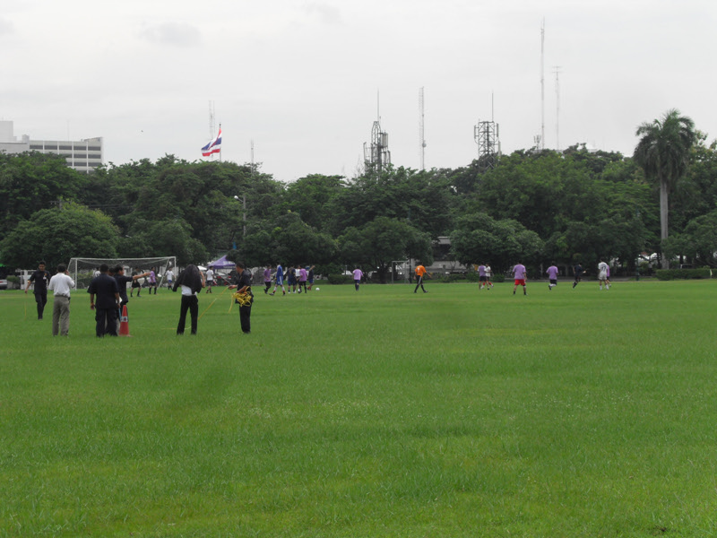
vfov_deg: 14.5
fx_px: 2113
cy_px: 269
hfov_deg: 19.3
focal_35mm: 102
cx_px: 358
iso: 80
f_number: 5.7
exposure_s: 1/250
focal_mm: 21.6
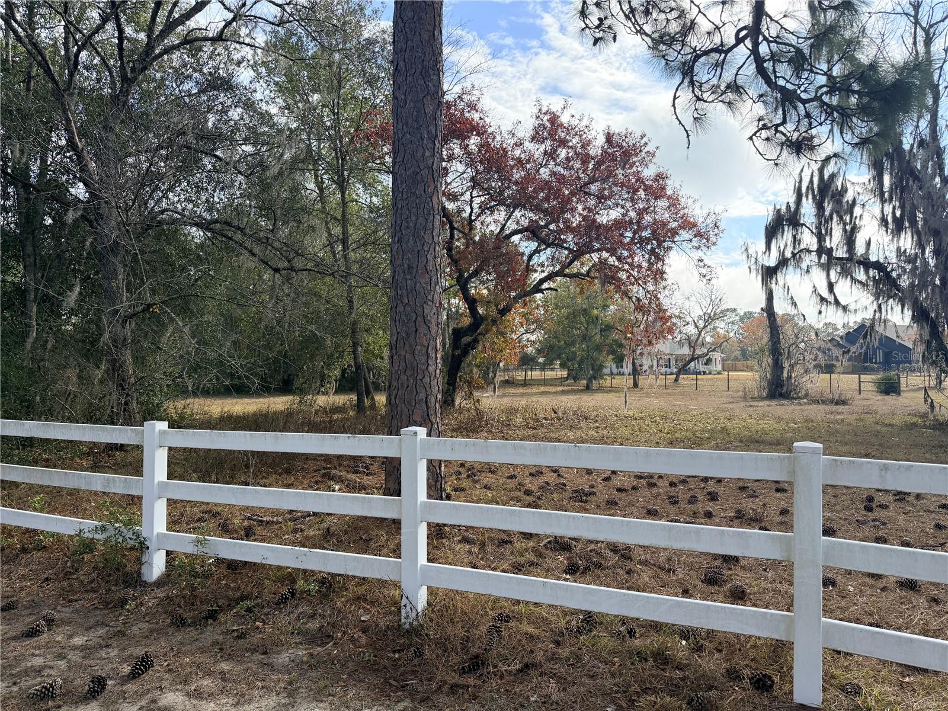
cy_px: 356
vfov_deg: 56.8
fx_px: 657
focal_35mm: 24
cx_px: 474
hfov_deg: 71.6
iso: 100
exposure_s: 1/4167
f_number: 1.78
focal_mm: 6.76
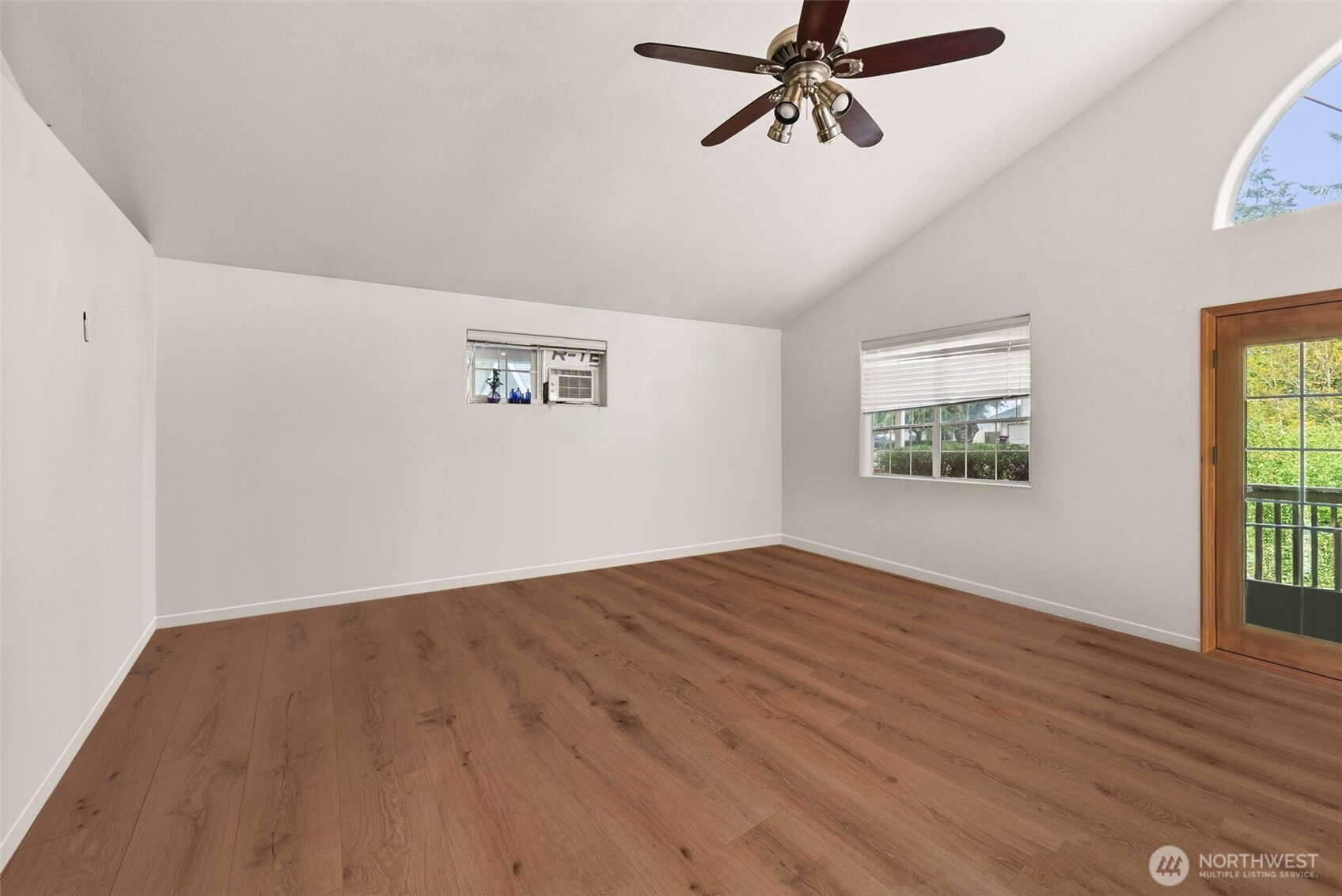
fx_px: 597
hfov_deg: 96.7
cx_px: 671
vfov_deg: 73.8
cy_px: 448
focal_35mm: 16
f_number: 8
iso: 500
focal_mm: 16
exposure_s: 1/1.25
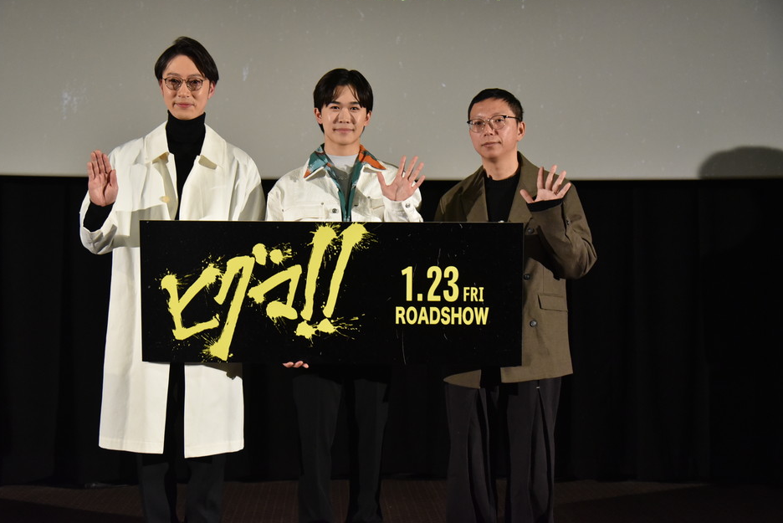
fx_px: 1023
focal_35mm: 47
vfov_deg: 28.7
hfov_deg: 41.9
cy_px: 254
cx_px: 382
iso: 5000
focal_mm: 44
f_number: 4.5
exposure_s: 1/200
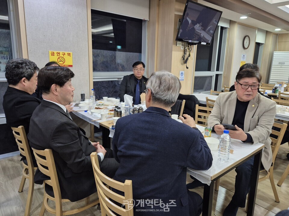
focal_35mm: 23
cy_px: 108
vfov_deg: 58.9
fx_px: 192
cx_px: 144
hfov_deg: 73.9
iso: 400
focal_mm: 5.4
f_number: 1.8
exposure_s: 1/120
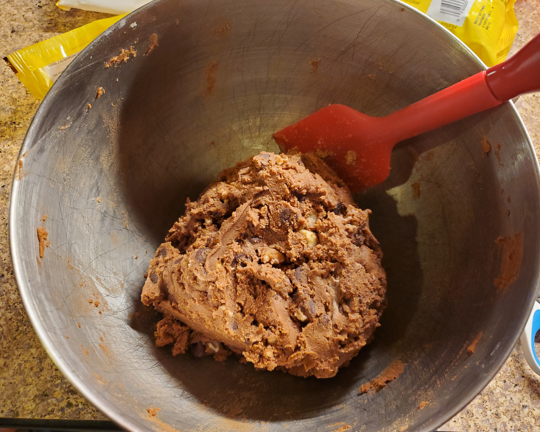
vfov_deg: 51.5
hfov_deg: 62.1
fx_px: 448
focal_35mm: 28
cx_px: 289
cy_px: 210
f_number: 1.5
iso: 250
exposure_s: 1/59
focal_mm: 4.3
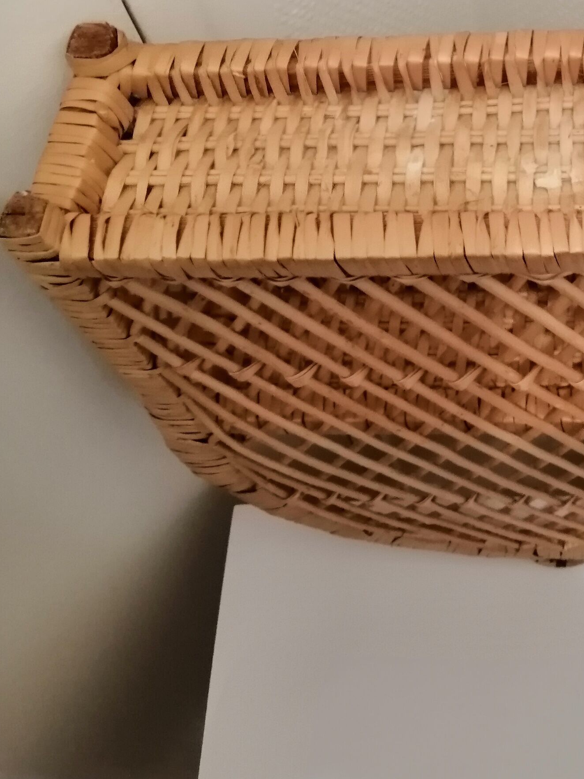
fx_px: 1080
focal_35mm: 48
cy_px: 132
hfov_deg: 29.0
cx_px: 532
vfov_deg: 37.9
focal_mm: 3.96
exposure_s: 1/33.3
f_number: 1.8
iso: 320
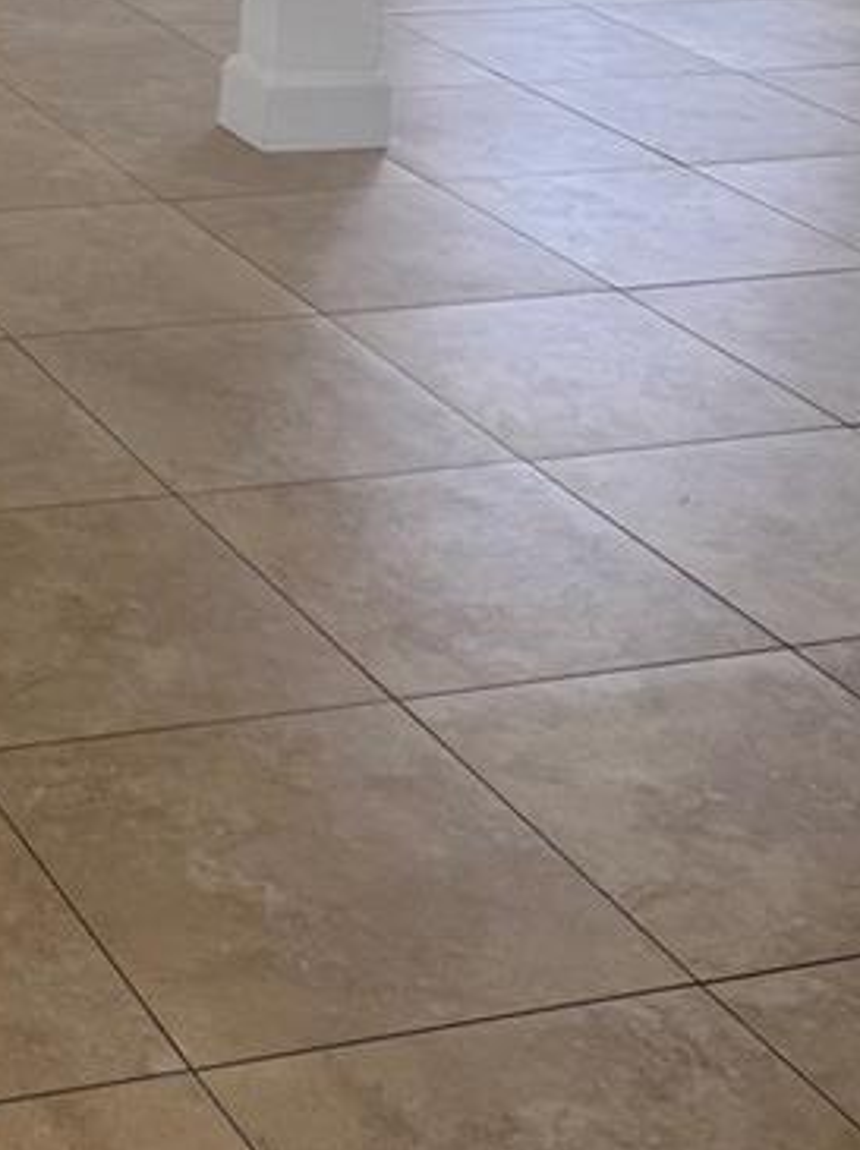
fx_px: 2622
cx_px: -337
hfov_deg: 17.2
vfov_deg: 22.7
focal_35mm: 79
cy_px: -249
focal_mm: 6.76
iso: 100
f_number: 1.78
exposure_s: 1/60
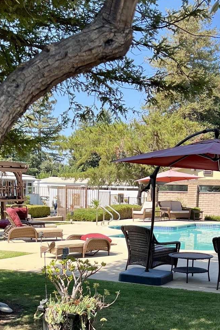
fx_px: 586
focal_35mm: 64
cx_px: 107
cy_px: 279
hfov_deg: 21.2
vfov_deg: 30.4
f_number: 1.5
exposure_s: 1/1196
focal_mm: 5.7
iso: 50
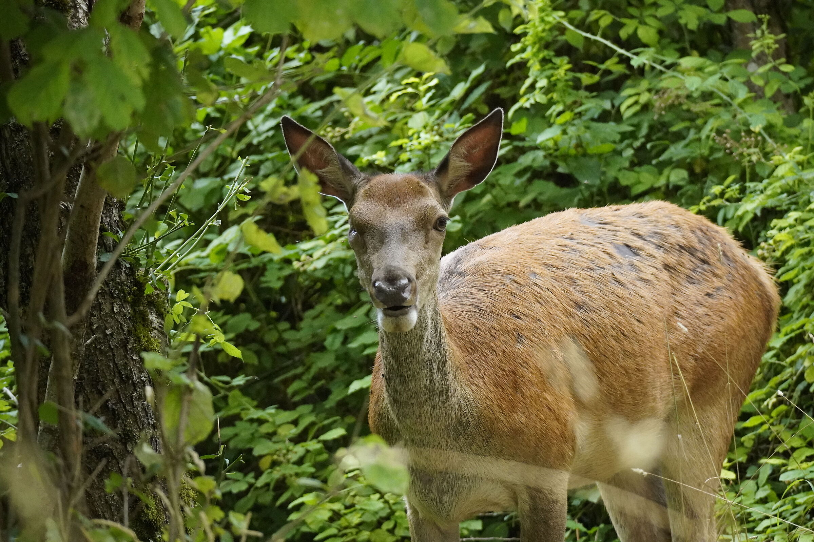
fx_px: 6003
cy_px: 271
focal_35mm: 266
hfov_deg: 7.8
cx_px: 407
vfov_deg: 5.2
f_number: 5.6
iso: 6400
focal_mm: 177
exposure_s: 1/320
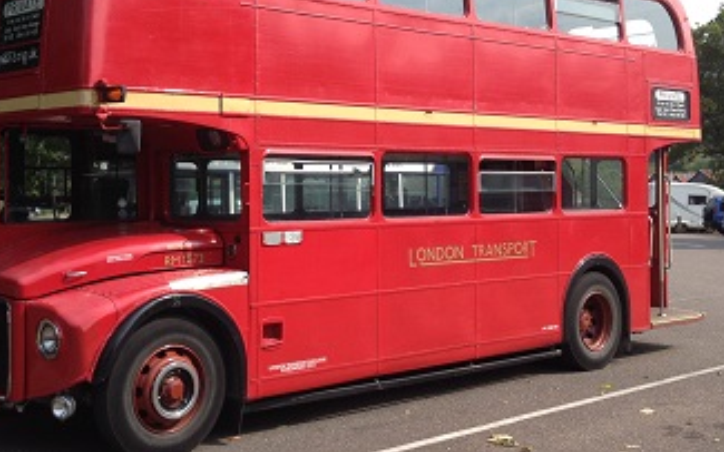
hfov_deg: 35.6
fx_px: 1124
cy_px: 173
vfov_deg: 22.7
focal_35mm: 57
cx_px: 307
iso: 50
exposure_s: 1/1042
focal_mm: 4.28
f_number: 2.4
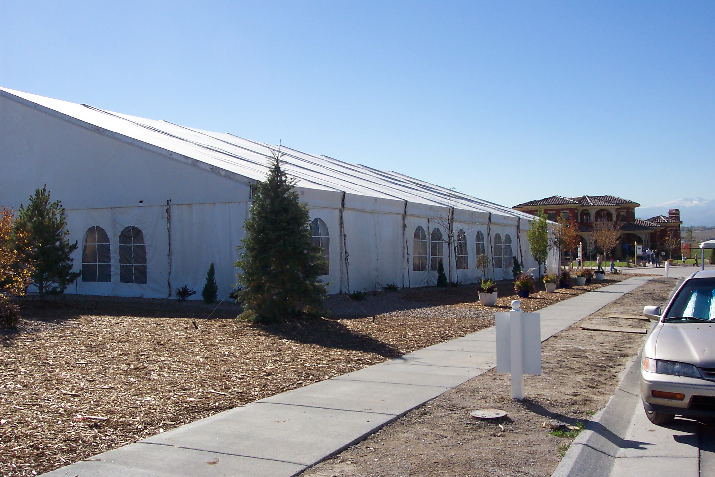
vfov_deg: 35.1
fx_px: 755
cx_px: 358
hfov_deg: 50.7
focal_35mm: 38
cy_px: 238
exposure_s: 1/1000
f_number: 4.8
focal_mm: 8
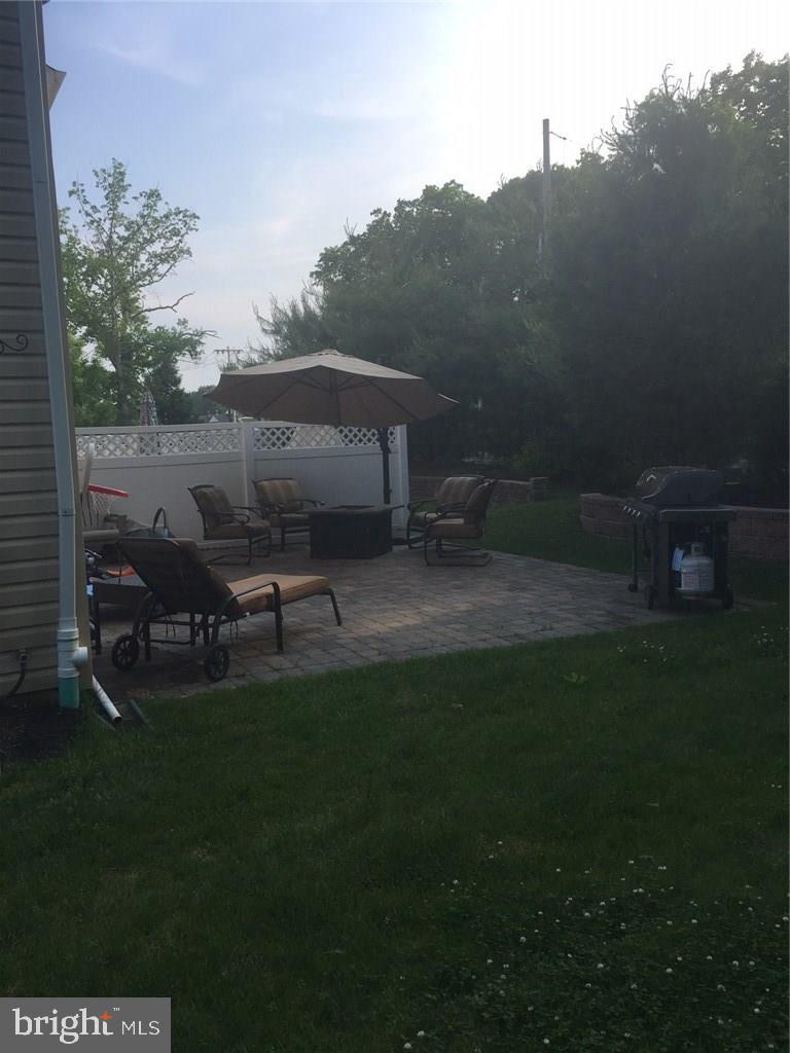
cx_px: 395
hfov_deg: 48.2
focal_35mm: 29
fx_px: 882
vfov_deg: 61.7
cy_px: 526
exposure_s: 1/807
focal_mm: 4.15
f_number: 2.2
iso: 32
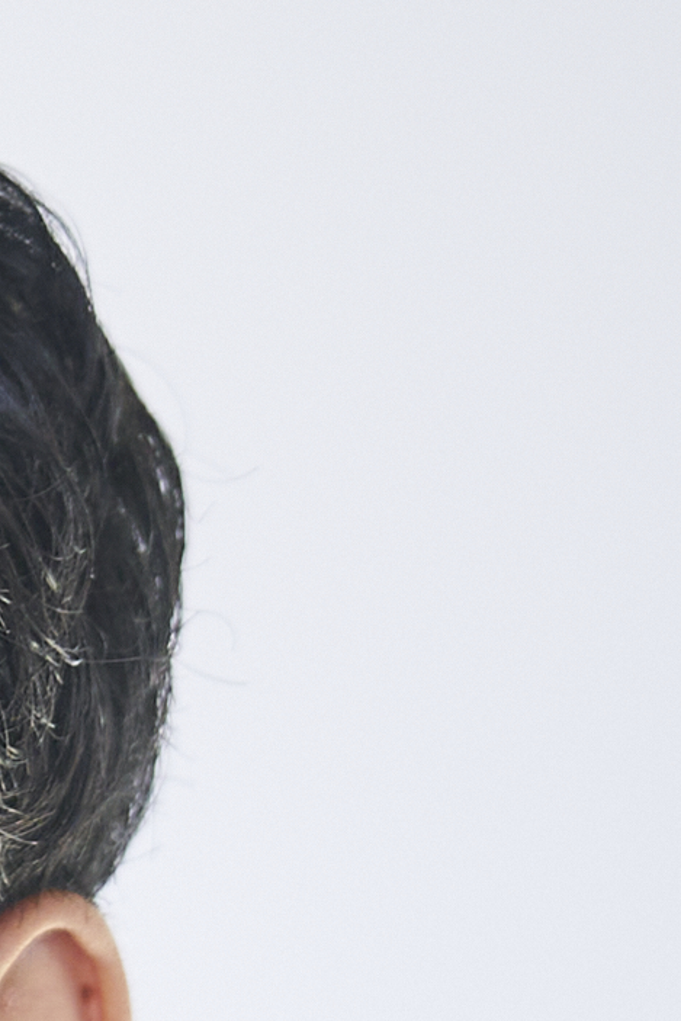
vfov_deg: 2.7
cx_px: -439
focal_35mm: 775
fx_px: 21978
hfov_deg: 1.8
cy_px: 1396
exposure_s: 1/100
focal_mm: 131
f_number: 4
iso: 800
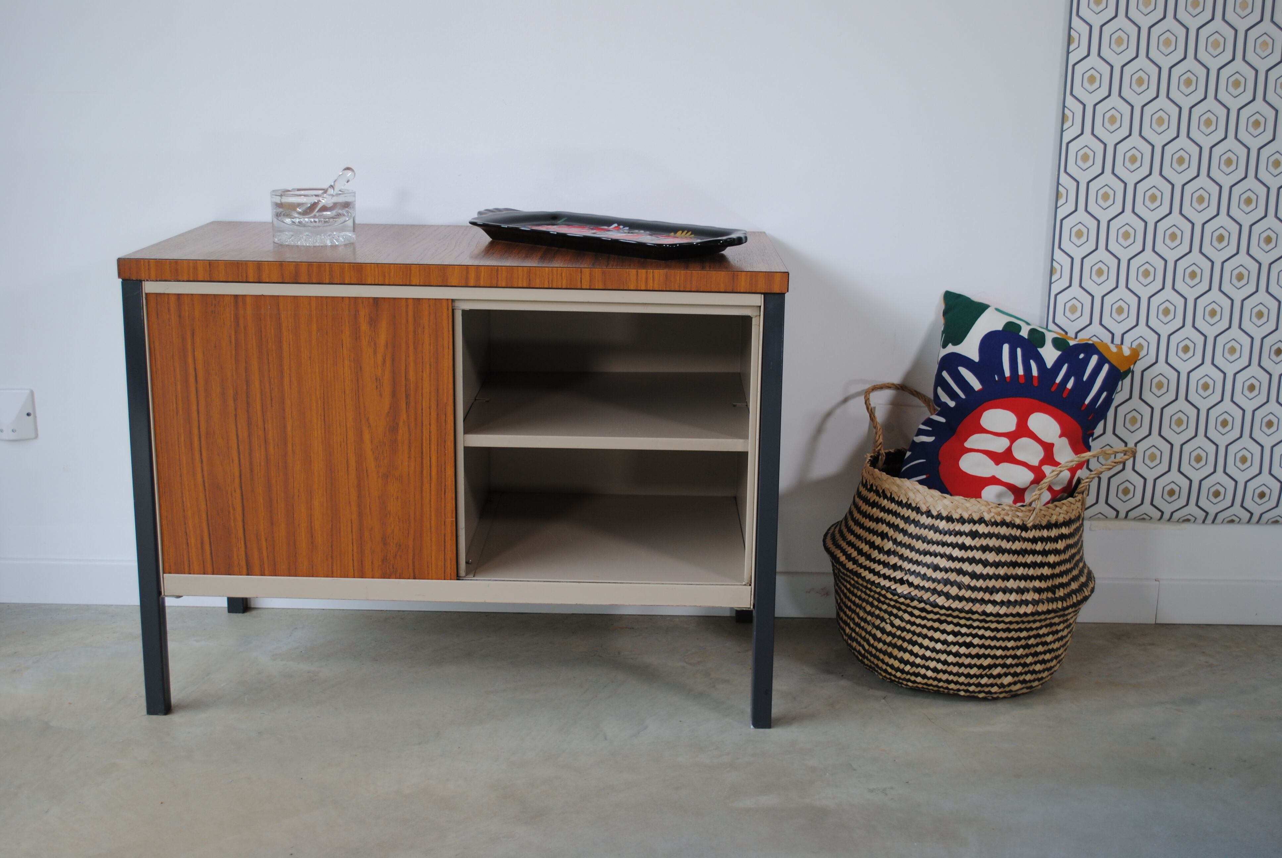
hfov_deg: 46.3
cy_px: 429
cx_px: 641
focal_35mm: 42
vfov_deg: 32.0
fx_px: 1497
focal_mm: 28
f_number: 4.5
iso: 100
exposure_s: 1/50
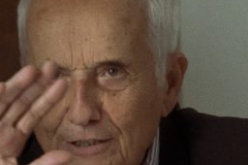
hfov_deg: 10.0
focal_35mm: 205
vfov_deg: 6.7
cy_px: 152
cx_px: 29
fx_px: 1410
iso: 6400
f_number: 5.6
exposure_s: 1/160
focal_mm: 70
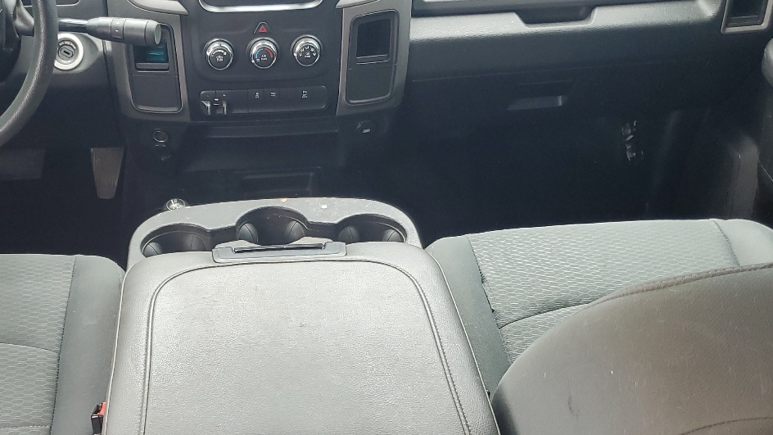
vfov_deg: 24.7
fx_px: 984
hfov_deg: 42.4
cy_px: 312
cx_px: 262
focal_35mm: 48
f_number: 1.5
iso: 58
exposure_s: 1/120
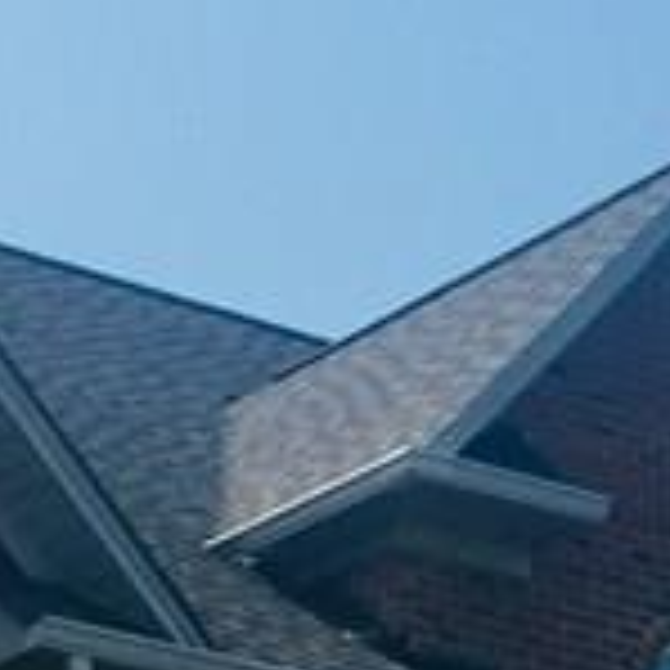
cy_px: 1043
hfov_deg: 9.8
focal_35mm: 176
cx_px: -81
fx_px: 3854
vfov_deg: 9.6
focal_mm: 4.15
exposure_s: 1/2326
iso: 32
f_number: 2.2
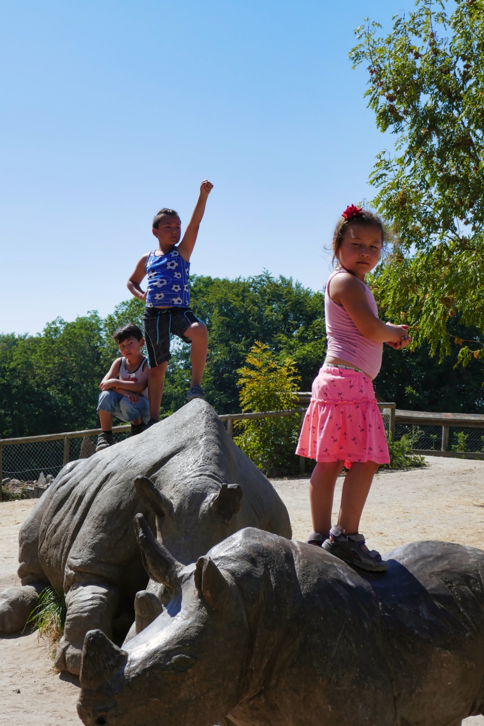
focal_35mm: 59
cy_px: 363
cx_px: 242
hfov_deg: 23.0
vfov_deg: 33.9
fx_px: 1190
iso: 125
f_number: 5.6
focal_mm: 21.5
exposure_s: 1/500
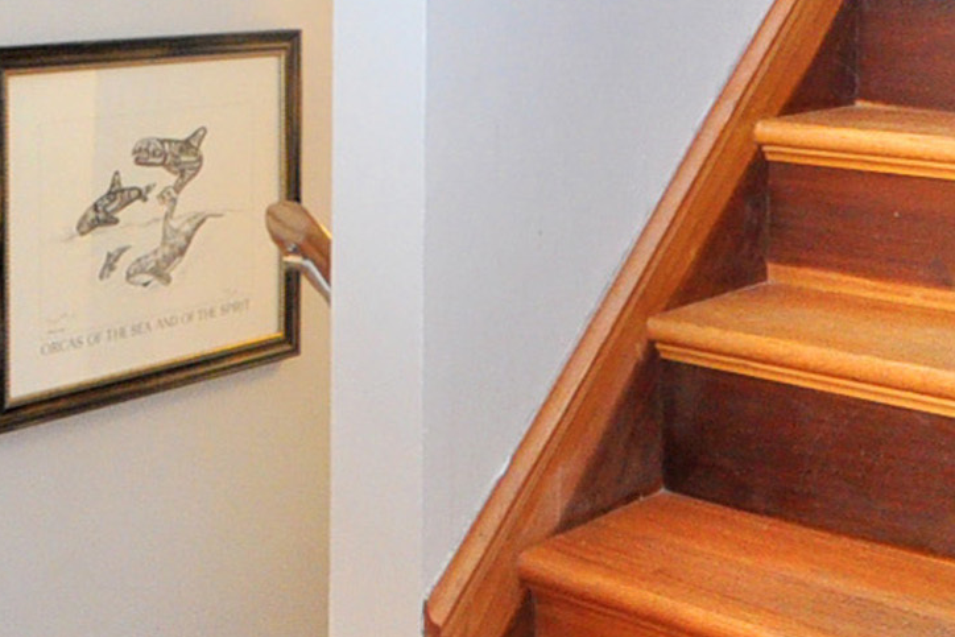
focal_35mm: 60
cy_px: -90
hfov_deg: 31.9
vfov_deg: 21.3
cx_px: 103
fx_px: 1592
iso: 1000
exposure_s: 1/80
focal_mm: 10
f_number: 4.5
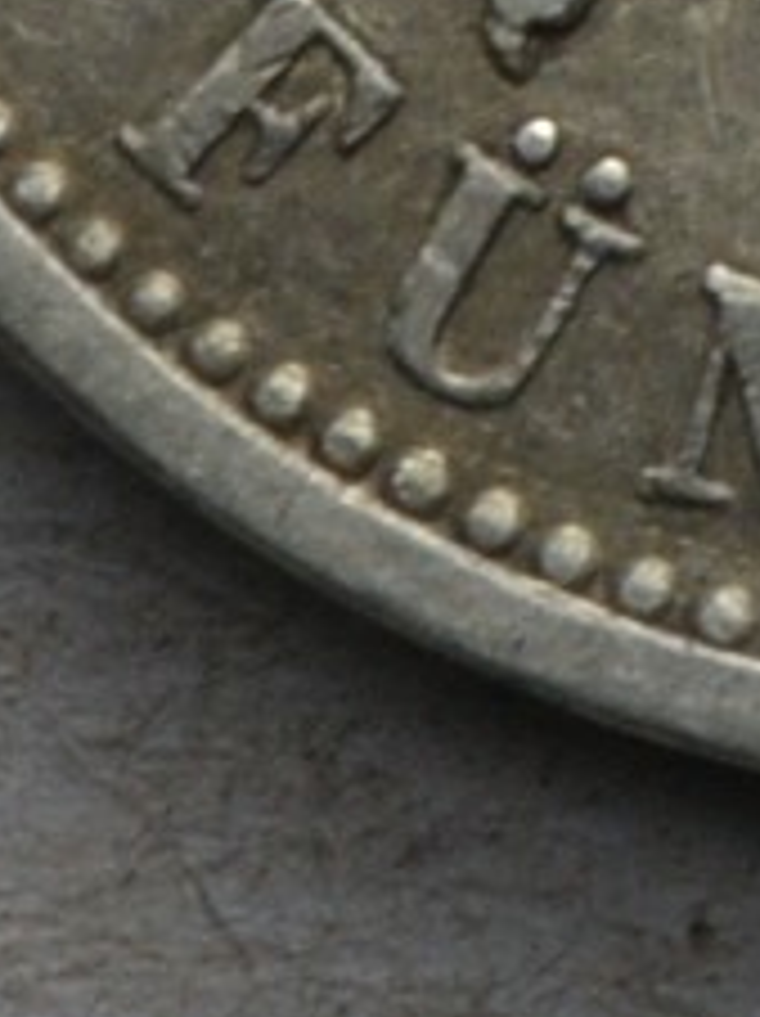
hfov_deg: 2.4
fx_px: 16600
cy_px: -2372
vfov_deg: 3.4
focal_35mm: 566
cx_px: 4879
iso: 400
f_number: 14
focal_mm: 36
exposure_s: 1/250
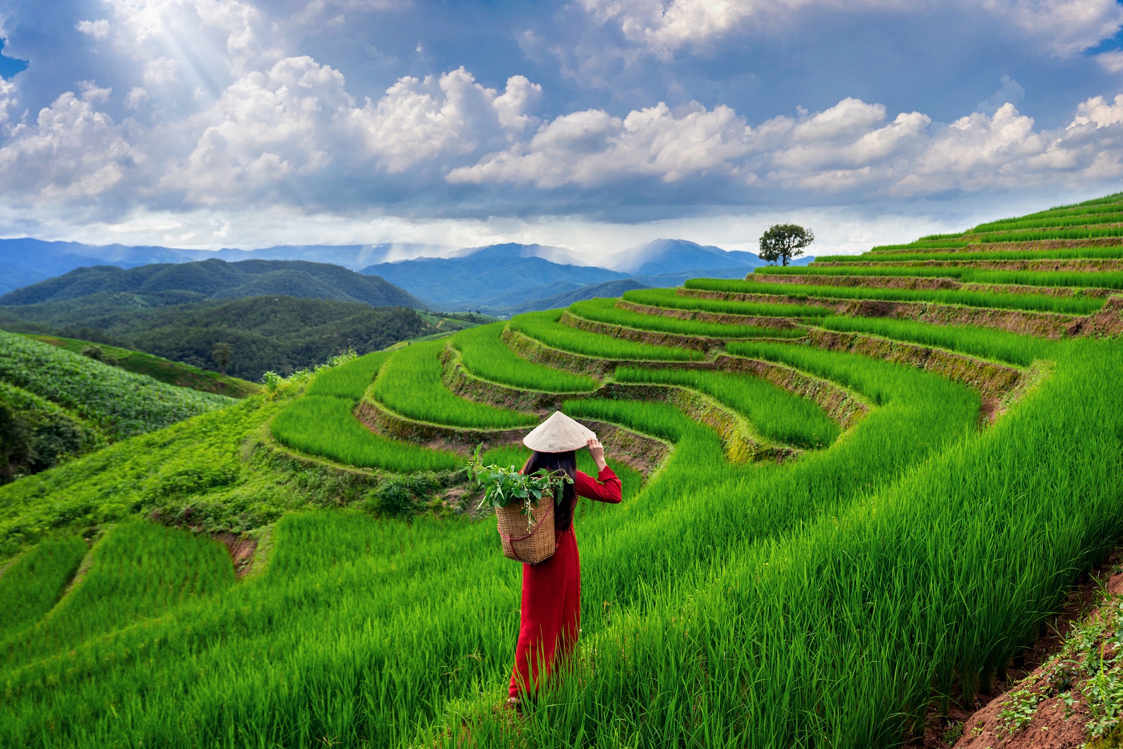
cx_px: 562
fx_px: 905
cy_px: 374
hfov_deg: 63.7
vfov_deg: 45.0
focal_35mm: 29
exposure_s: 1/320
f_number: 5
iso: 200
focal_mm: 29
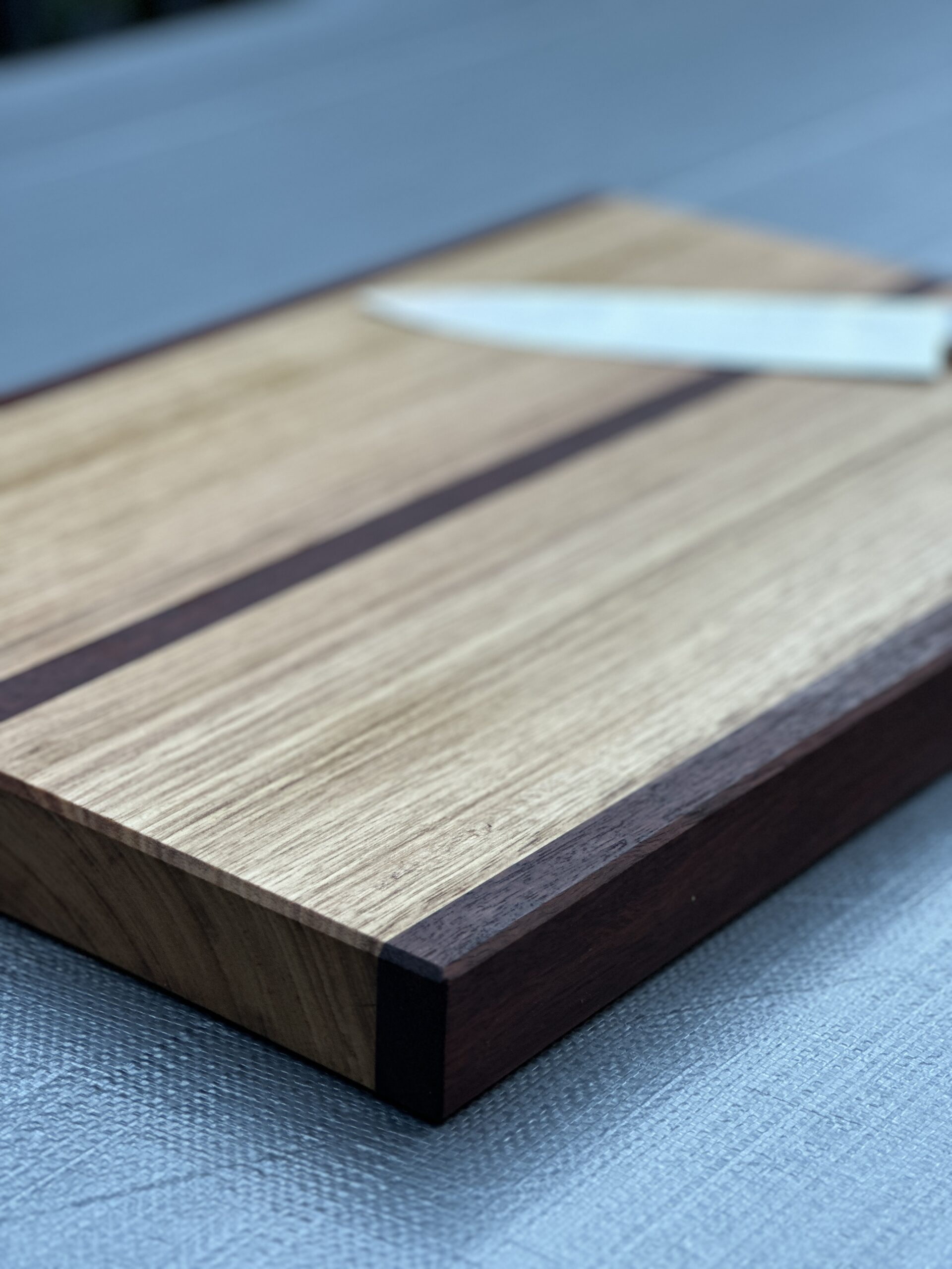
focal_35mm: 77
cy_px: 634
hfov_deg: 19.1
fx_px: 2824
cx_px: 476
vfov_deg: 25.3
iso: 80
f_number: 2.8
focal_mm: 9
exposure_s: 1/121
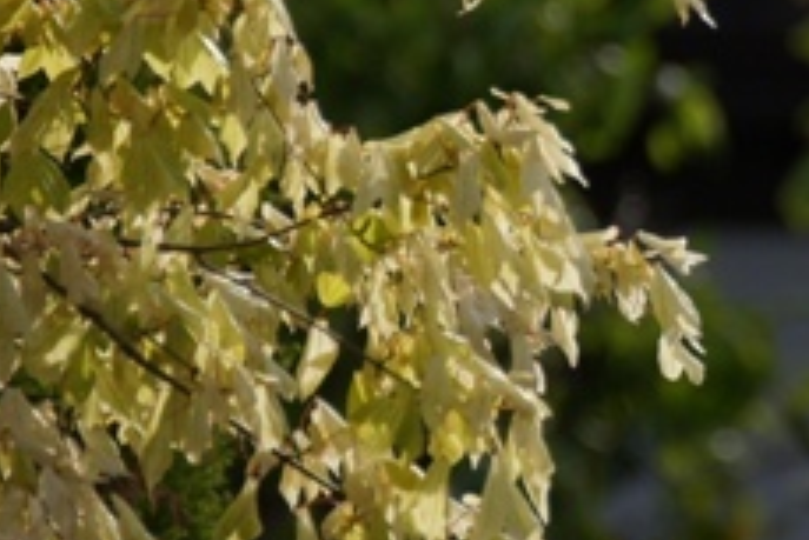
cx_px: 816
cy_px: 64
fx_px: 35302
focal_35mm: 1570
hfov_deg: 1.3
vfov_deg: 0.9
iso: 200
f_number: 6.3
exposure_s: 1/1000
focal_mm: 300
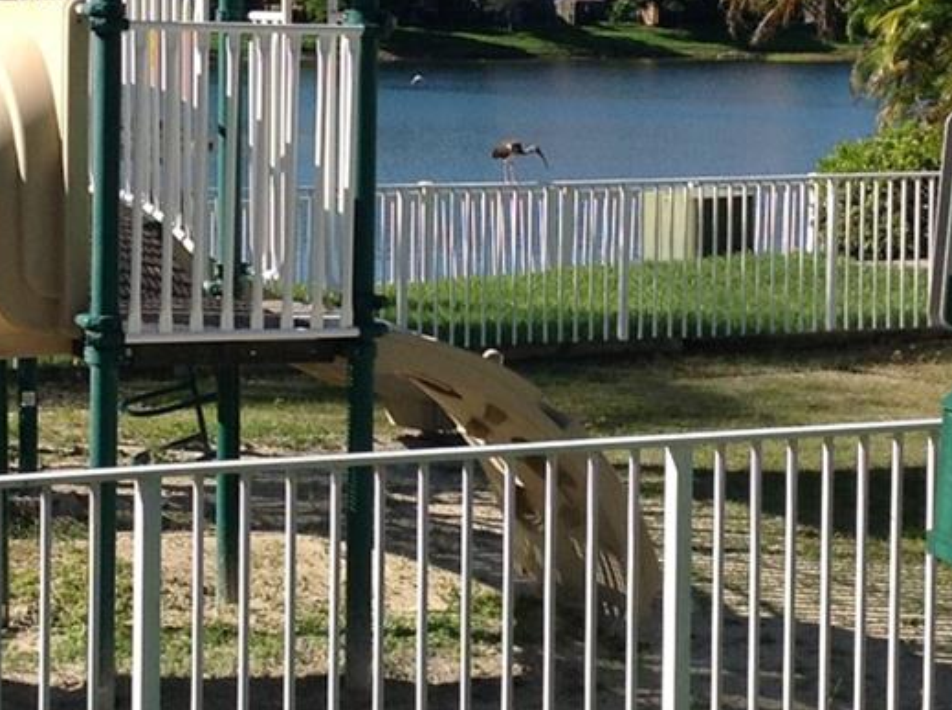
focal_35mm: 108
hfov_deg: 18.2
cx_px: 277
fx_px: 2964
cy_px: 196
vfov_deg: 13.6
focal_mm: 4.28
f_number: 2.4
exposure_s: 1/1592
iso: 50
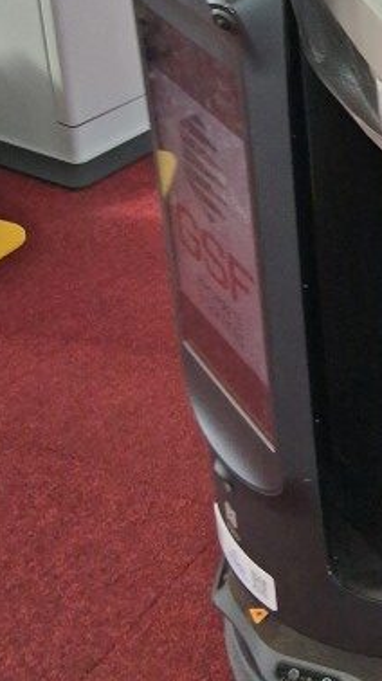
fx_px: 1299
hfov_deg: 15.5
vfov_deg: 28.5
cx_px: 555
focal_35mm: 72
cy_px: 106
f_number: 1.8
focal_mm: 3.98
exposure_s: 1/120
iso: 40
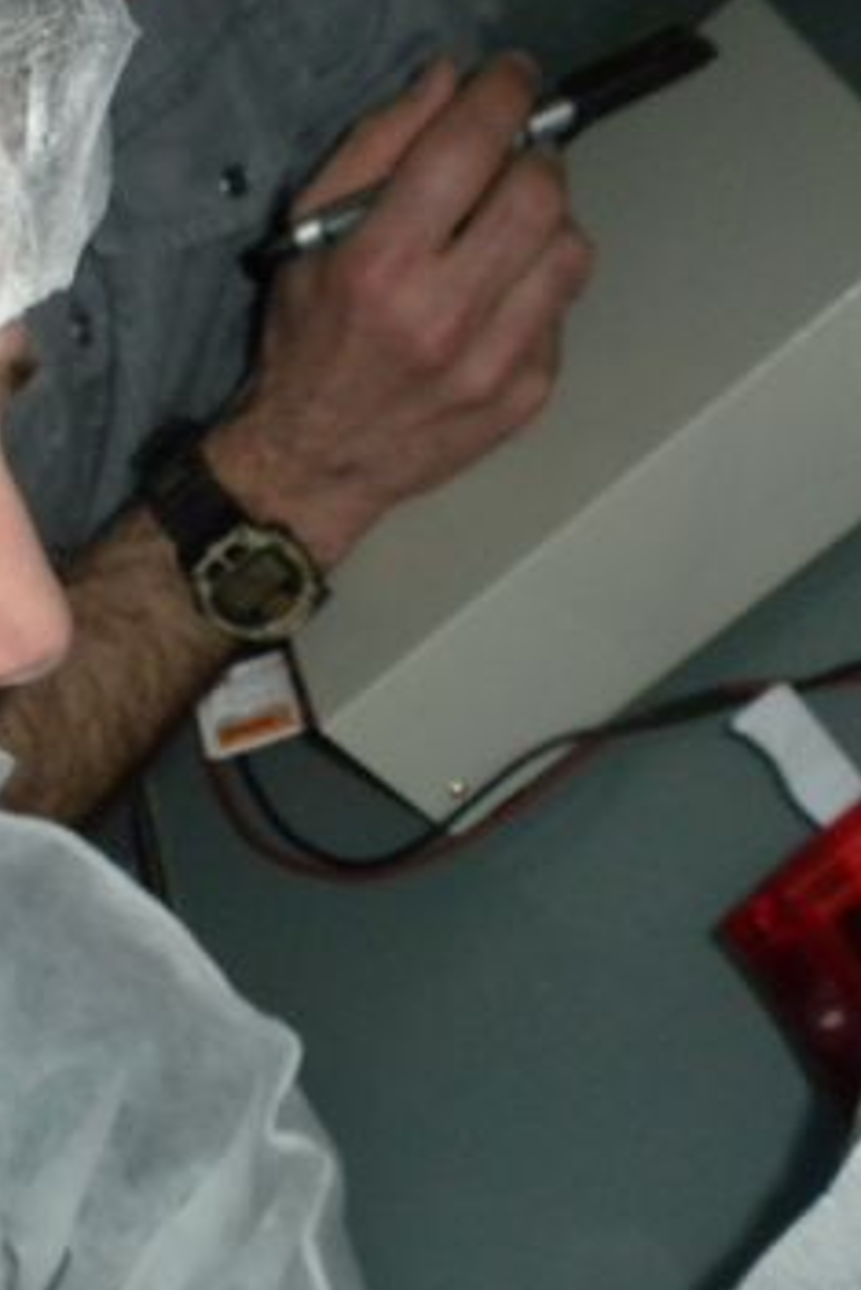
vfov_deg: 28.8
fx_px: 2509
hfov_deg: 19.3
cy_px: 718
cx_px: 161
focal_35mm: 70
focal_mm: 6.6
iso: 400
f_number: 3.5
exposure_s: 1/30
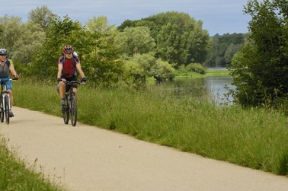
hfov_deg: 10.6
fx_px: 1550
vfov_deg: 7.1
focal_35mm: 194
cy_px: 85
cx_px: 145
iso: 100
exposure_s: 1/250
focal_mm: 116
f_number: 5.6
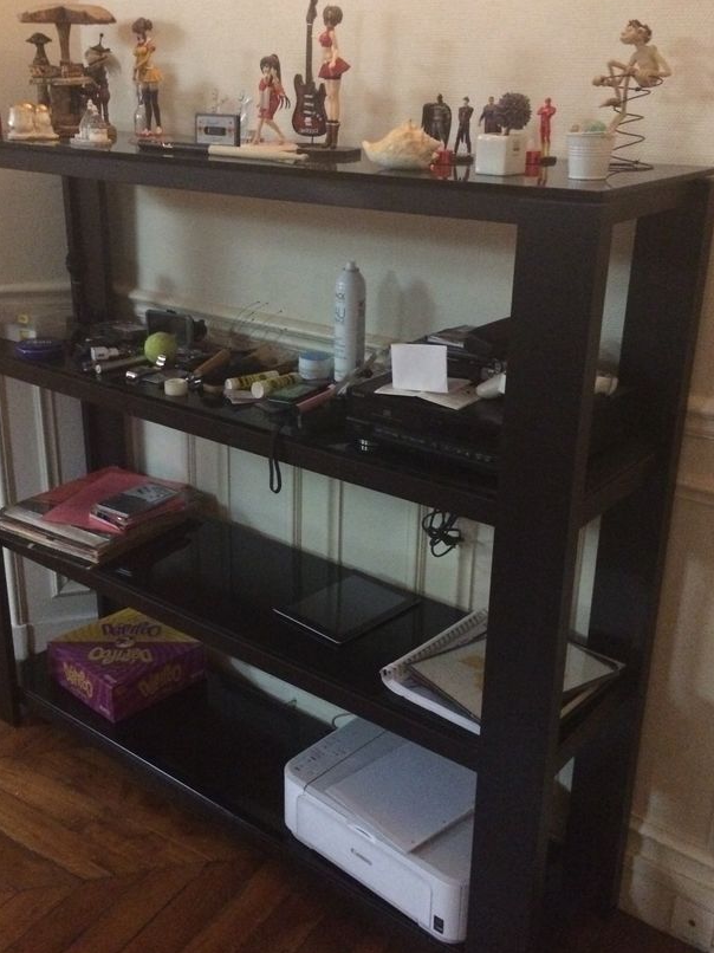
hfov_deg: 39.6
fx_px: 991
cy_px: 459
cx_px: 306
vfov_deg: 51.4
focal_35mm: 36
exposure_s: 1/17
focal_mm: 4.15
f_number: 2.2
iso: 500
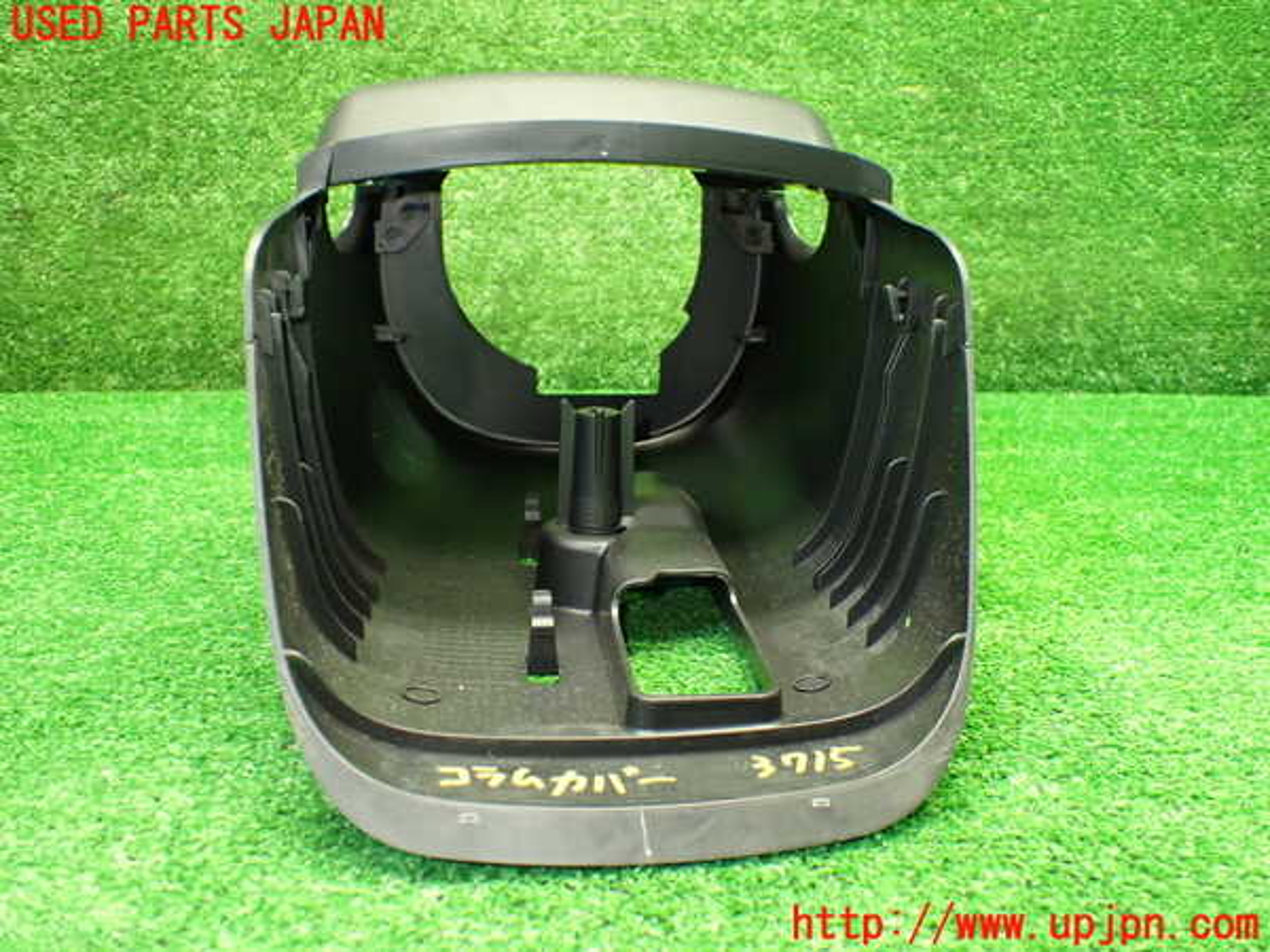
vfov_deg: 46.8
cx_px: 635
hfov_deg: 60.0
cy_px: 476
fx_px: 1101
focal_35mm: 30
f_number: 2.3
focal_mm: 5.4
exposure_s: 1/50
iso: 800
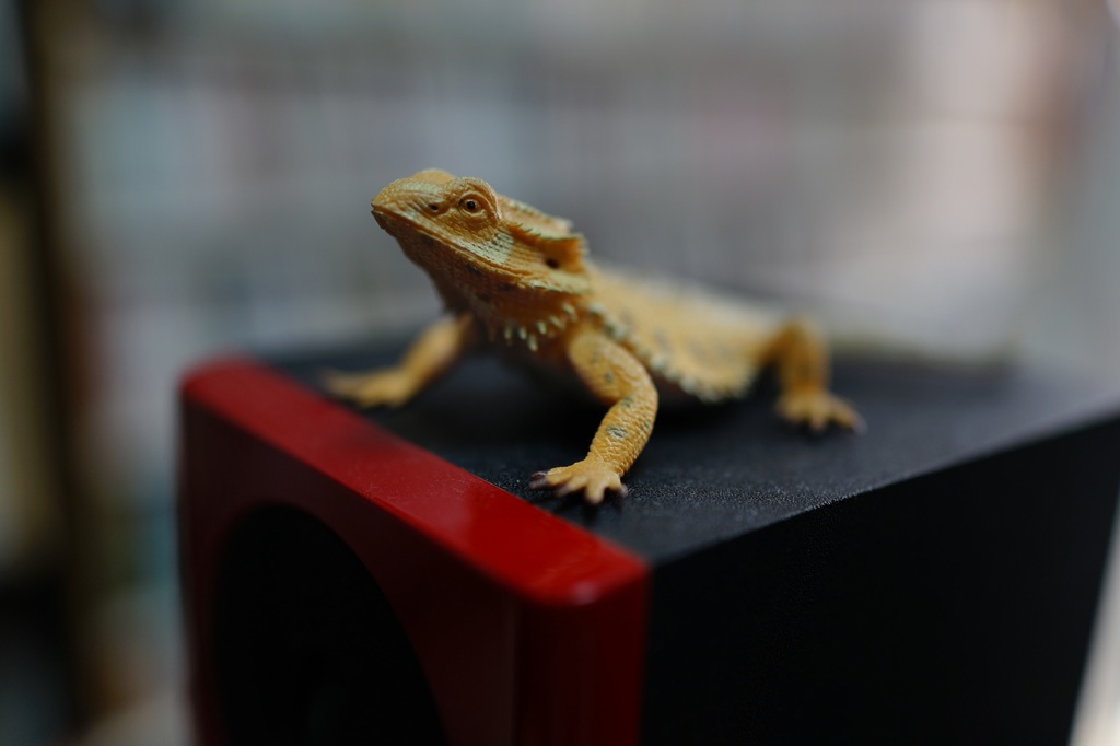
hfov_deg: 54.4
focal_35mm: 35
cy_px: 373
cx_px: 560
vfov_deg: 37.8
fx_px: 1088
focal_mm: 35
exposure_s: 1/80
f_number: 2
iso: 125
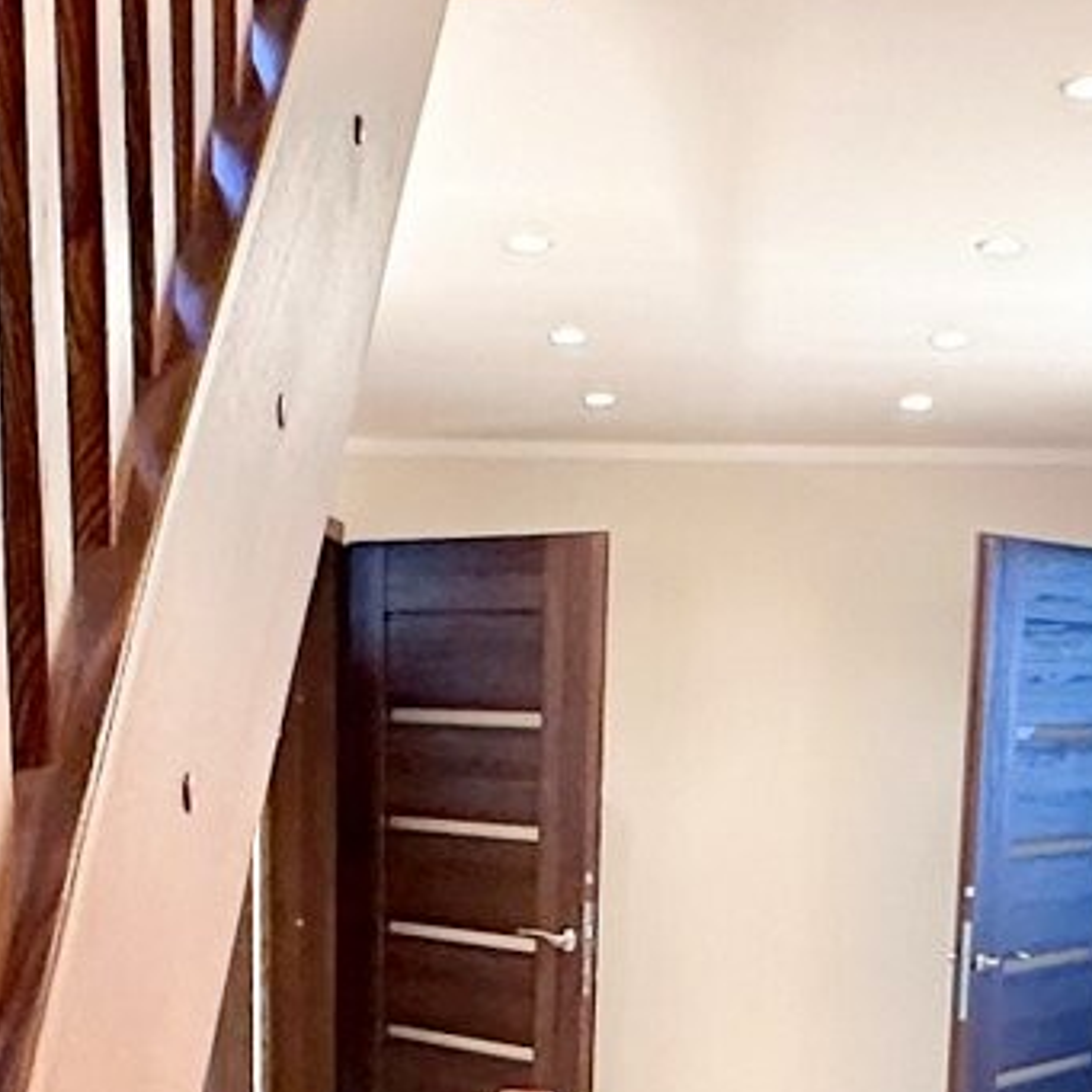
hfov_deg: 29.5
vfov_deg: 27.7
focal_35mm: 58
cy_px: 1114
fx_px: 2070
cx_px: 573
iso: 250
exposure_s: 1/50
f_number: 2.2
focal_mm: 2.22
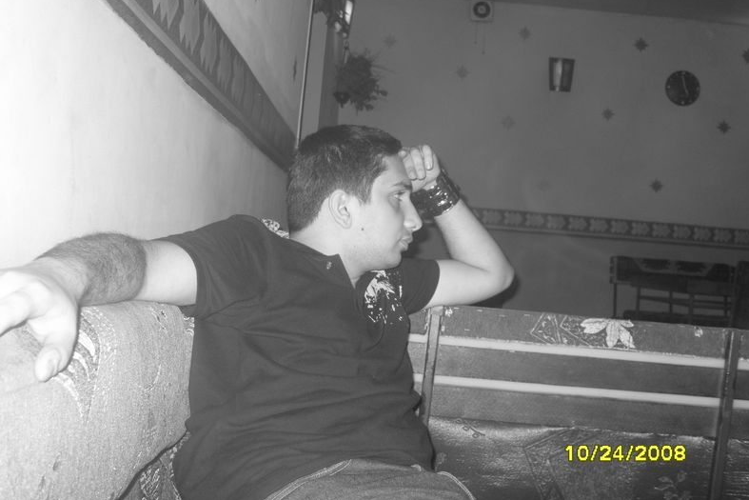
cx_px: 373
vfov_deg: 35.9
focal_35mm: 37
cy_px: 227
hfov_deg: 51.9
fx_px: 770
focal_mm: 7.4
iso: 127
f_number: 2.8
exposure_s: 1/30
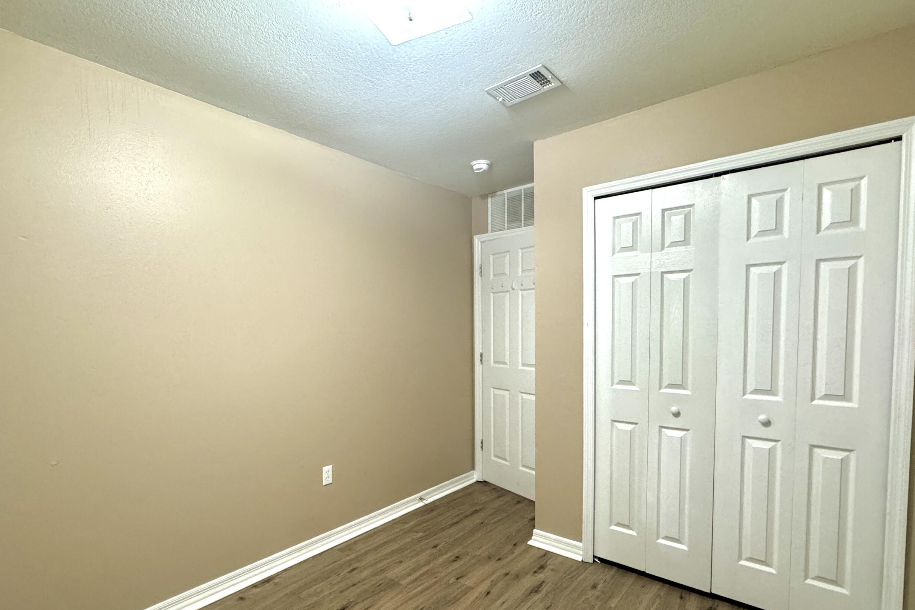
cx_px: 432
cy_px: 351
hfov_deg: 89.9
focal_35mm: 18
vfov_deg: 67.0
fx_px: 457
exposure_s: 1/60
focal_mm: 2.22
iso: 320
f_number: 2.2
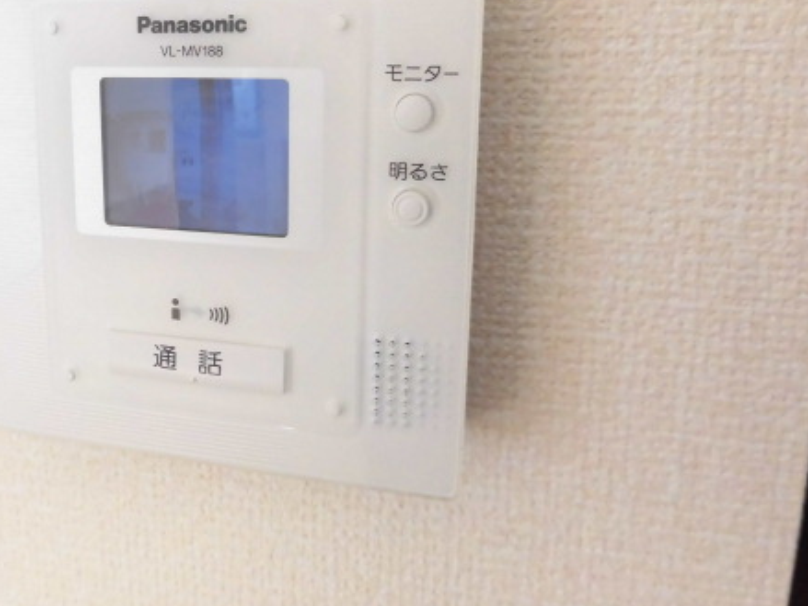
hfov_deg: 50.9
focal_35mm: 35
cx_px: 225
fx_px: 817
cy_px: 181
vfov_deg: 40.0
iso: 250
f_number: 3.1
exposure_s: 1/40
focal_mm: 4.3
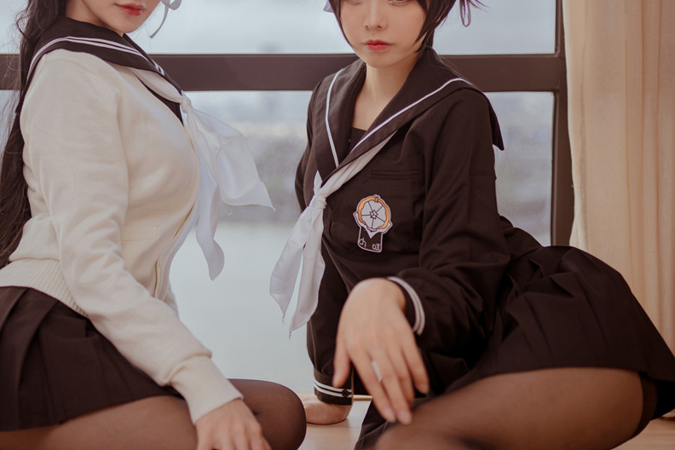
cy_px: 171
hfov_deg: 37.3
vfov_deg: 25.4
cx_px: 261
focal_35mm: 53
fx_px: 994
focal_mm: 35
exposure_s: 1/200
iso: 100
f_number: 1.4
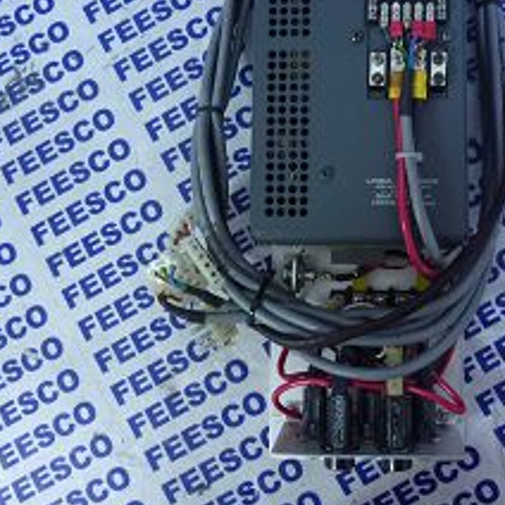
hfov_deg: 41.2
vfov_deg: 41.4
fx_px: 660
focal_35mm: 40
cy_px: 172
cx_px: 345
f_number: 3.3
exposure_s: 1/5
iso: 200
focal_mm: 4.3
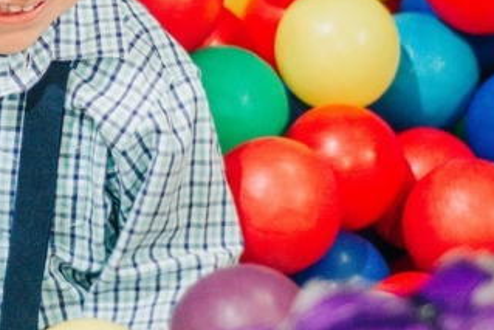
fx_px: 2581
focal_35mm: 188
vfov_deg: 7.3
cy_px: -16
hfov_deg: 10.8
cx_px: 11
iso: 1600
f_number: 1.8
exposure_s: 1/125
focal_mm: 50
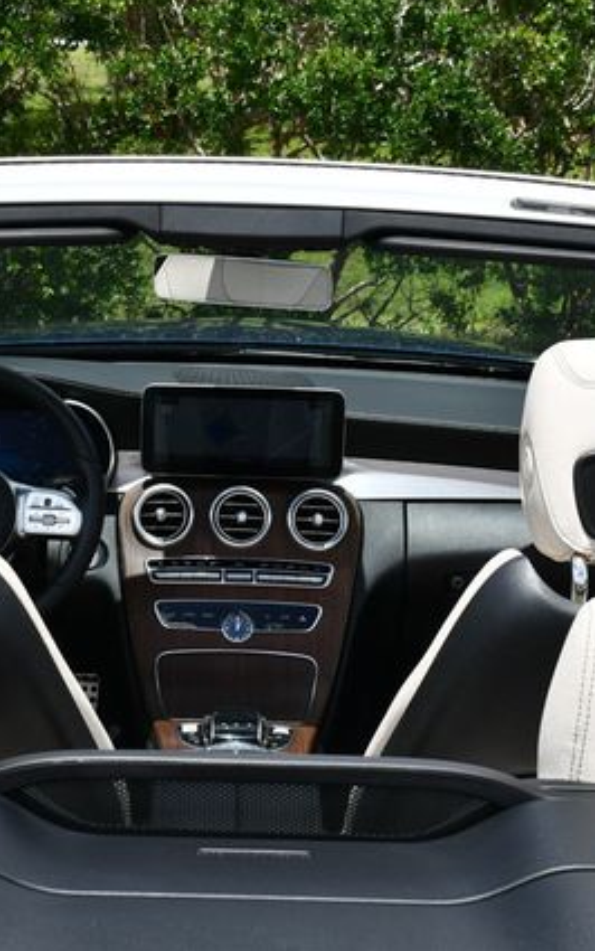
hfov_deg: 14.7
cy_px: 474
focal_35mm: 89
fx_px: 2307
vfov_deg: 23.3
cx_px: 233
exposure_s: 1/320
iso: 100
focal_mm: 29
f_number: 8
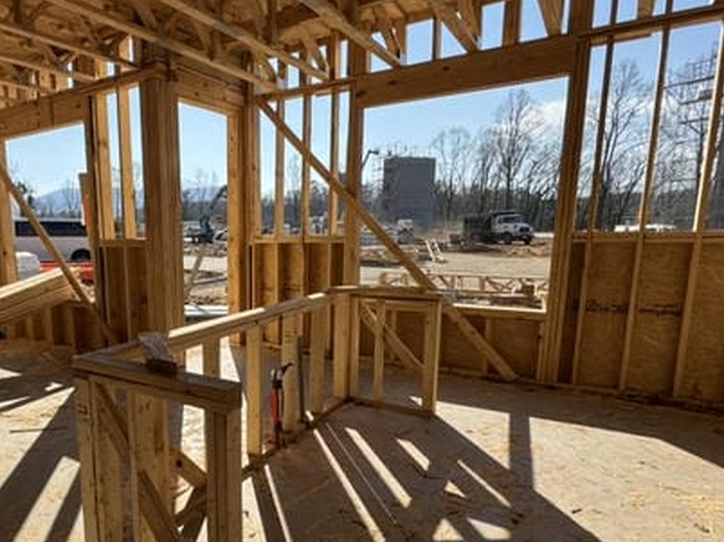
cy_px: 319
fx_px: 523
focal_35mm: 25
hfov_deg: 66.4
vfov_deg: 54.5
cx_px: 210
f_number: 2.2
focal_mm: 2.22
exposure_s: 1/1748
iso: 50
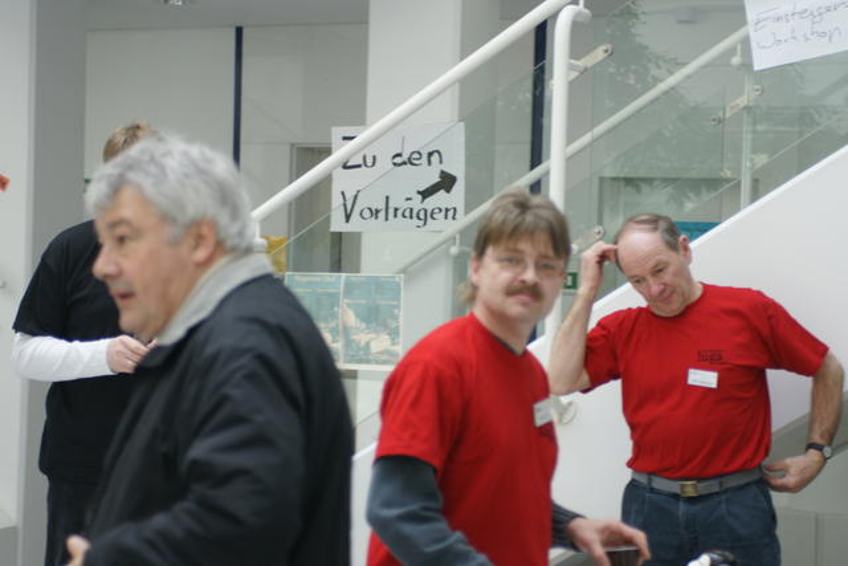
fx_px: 1944
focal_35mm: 82
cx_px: 424
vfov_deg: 16.6
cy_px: 283
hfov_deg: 24.6
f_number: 3.2
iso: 250
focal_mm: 55
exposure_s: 1/80
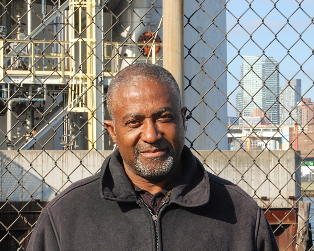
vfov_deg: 12.5
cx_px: 152
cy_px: 145
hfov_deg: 15.5
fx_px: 1150
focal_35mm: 124
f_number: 22
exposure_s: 1/80
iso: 400
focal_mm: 55
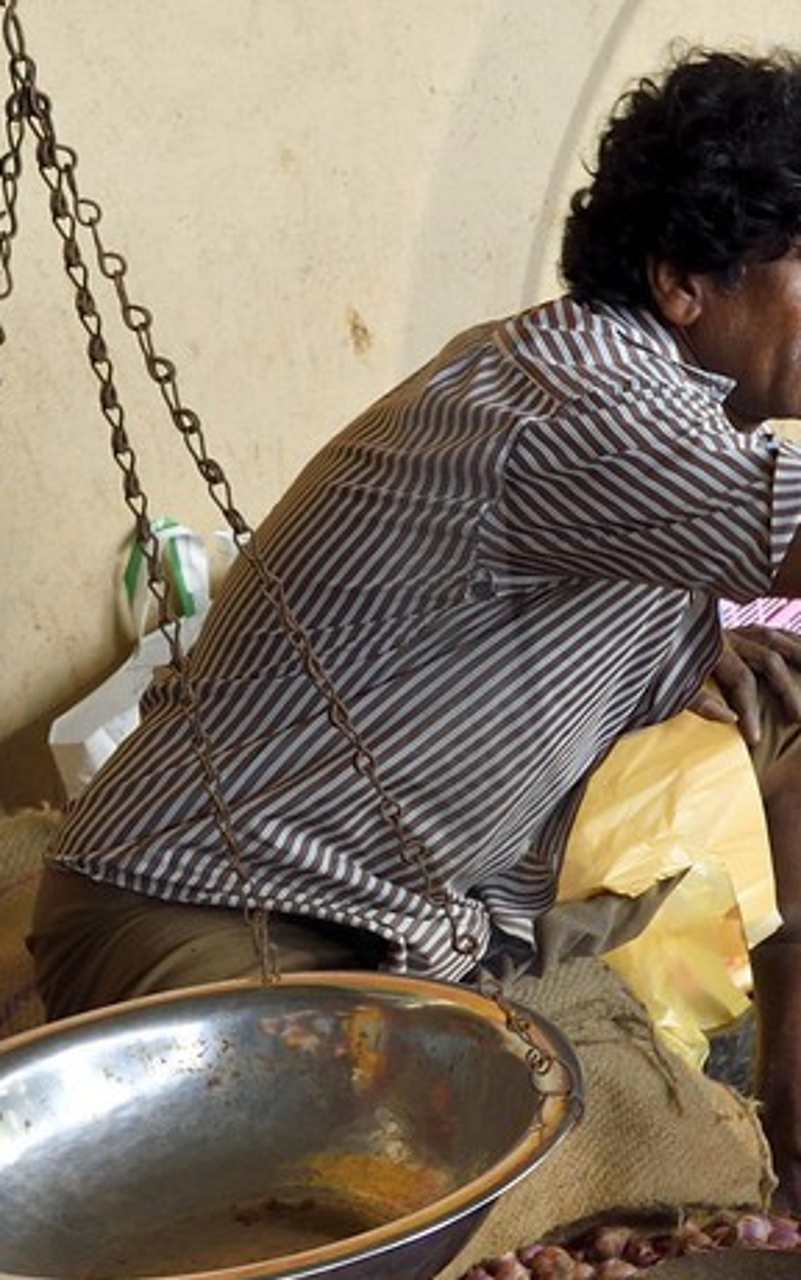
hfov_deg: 13.5
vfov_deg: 24.3
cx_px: 1527
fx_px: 2965
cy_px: 490
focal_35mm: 85
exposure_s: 1/60
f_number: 9
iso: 800
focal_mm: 24
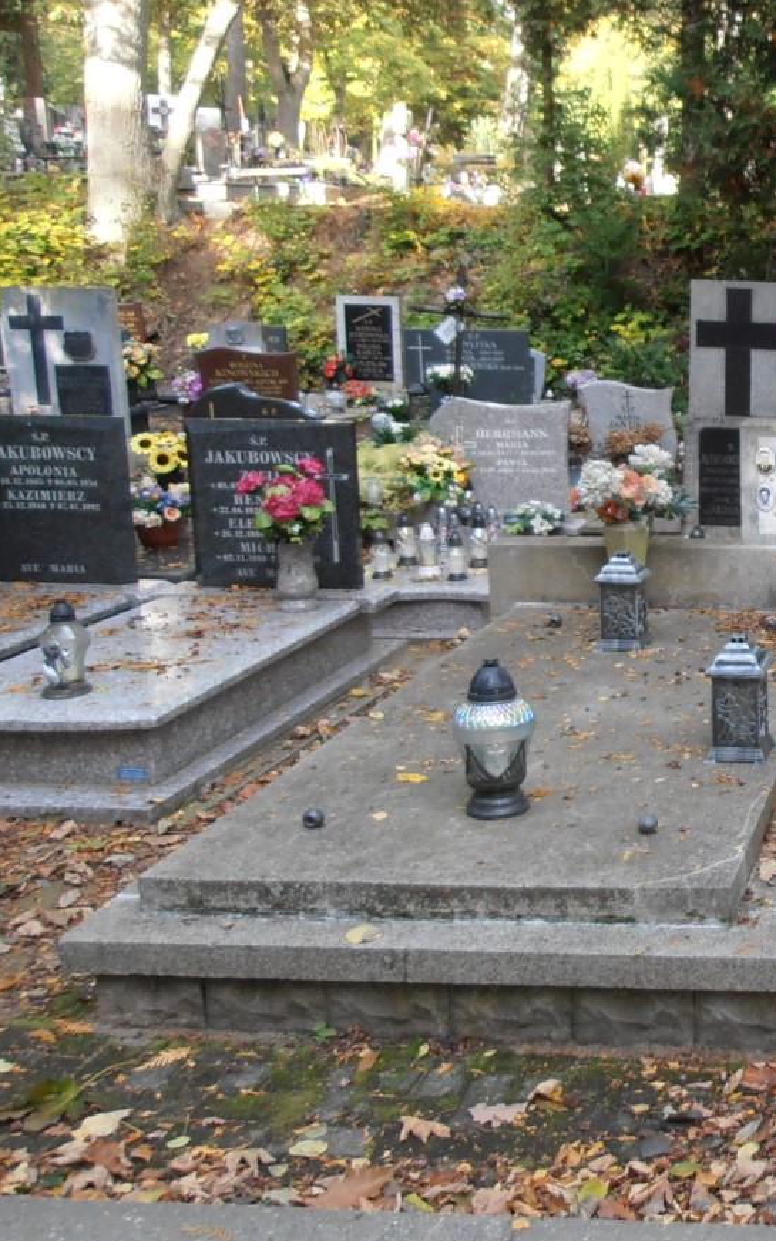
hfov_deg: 26.2
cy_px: 539
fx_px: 1421
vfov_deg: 47.1
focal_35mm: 42
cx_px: 1000
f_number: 3
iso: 80
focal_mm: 4.2
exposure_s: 1/50
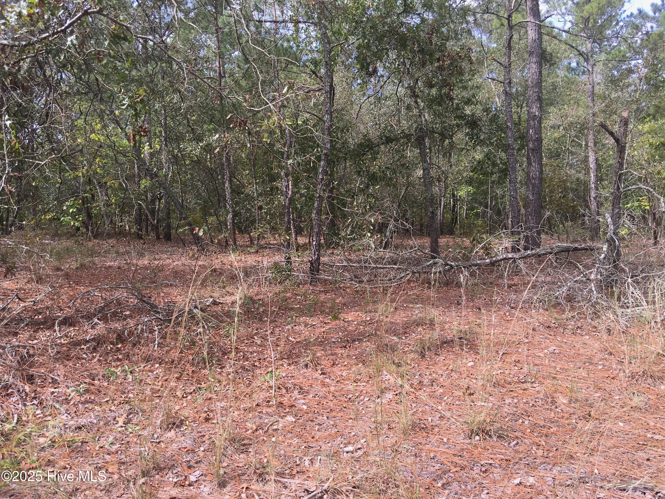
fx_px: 557
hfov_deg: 61.7
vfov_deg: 48.2
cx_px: 332
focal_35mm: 29
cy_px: 250
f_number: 2.2
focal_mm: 4.15
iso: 25
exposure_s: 1/379
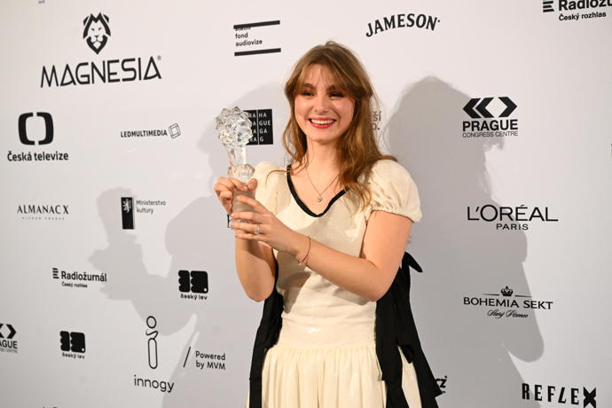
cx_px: 306
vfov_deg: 23.0
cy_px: 204
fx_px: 1003
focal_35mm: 59
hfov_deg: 33.9
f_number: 5
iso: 3200
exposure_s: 1/400
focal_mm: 59
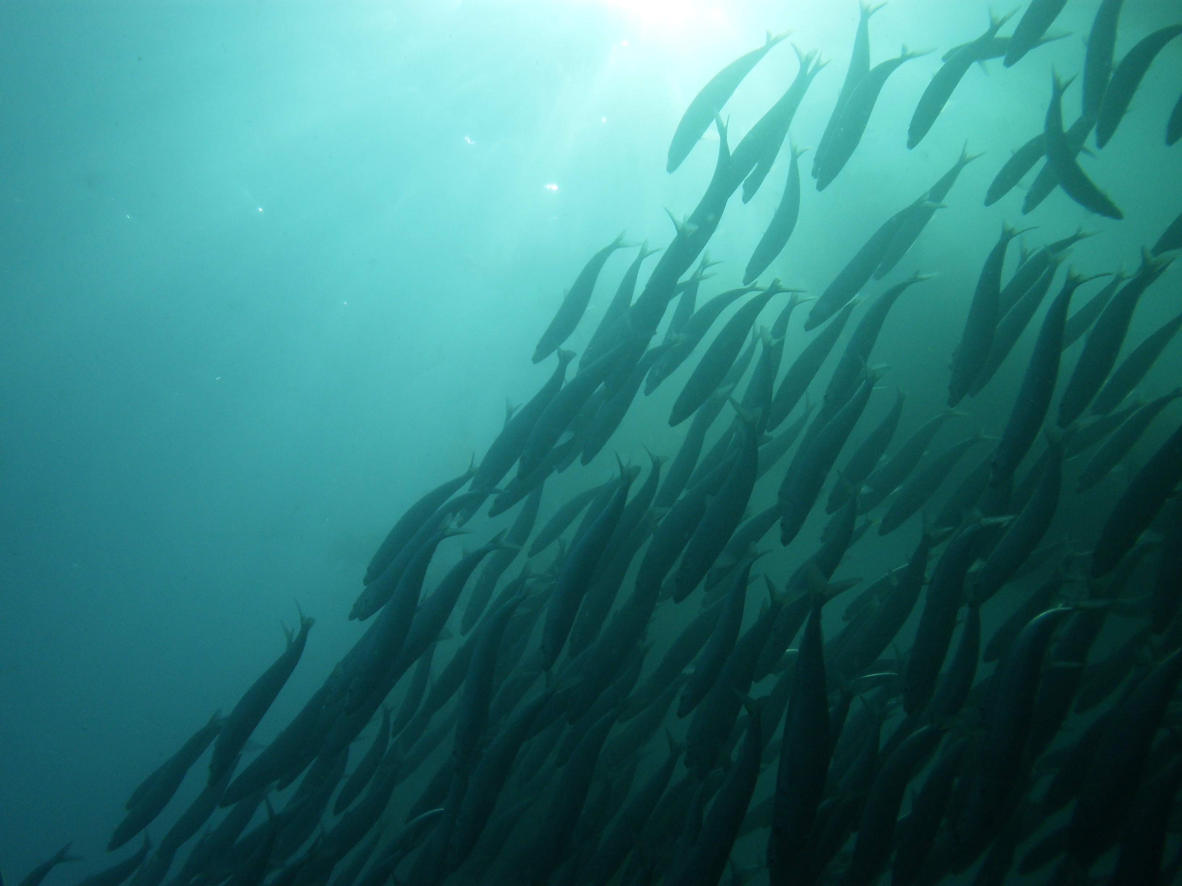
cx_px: 591
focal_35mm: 36
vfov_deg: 39.7
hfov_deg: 51.4
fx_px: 1229
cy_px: 443
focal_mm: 6.3
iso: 64
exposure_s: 1/2000
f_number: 4.6
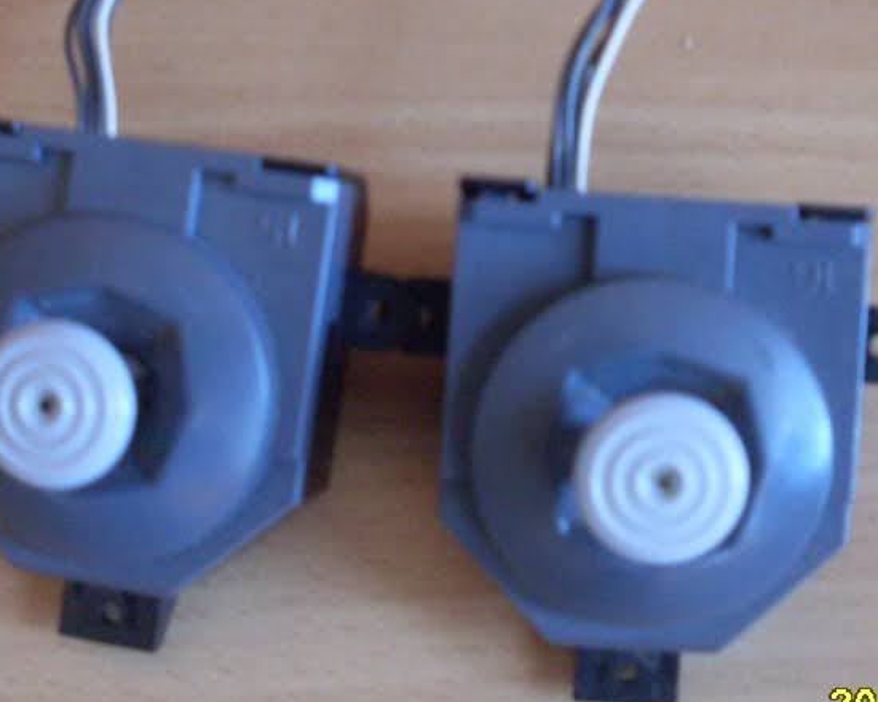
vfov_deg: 22.0
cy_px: 211
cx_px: 473
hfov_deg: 27.5
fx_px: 1793
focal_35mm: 69
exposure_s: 1/10
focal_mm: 6.3
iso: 200
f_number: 2.8
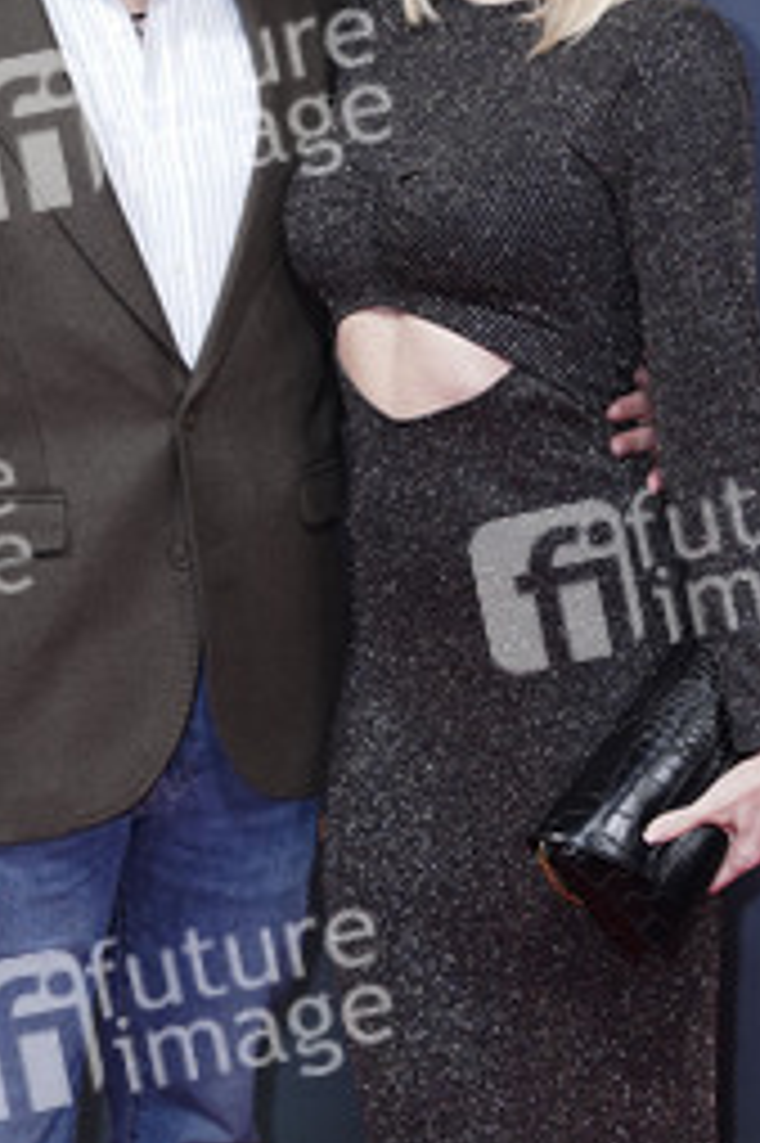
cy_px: 342
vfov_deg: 27.1
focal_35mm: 74
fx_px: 2346
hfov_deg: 18.4
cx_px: 292
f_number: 4.5
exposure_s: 1/200
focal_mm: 47
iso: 2500
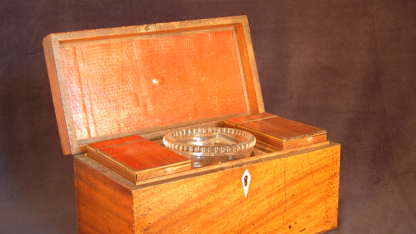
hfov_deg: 29.3
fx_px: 794
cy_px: 141
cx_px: 207
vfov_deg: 16.8
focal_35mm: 72
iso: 83
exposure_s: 1/45
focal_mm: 10.8
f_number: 3.7
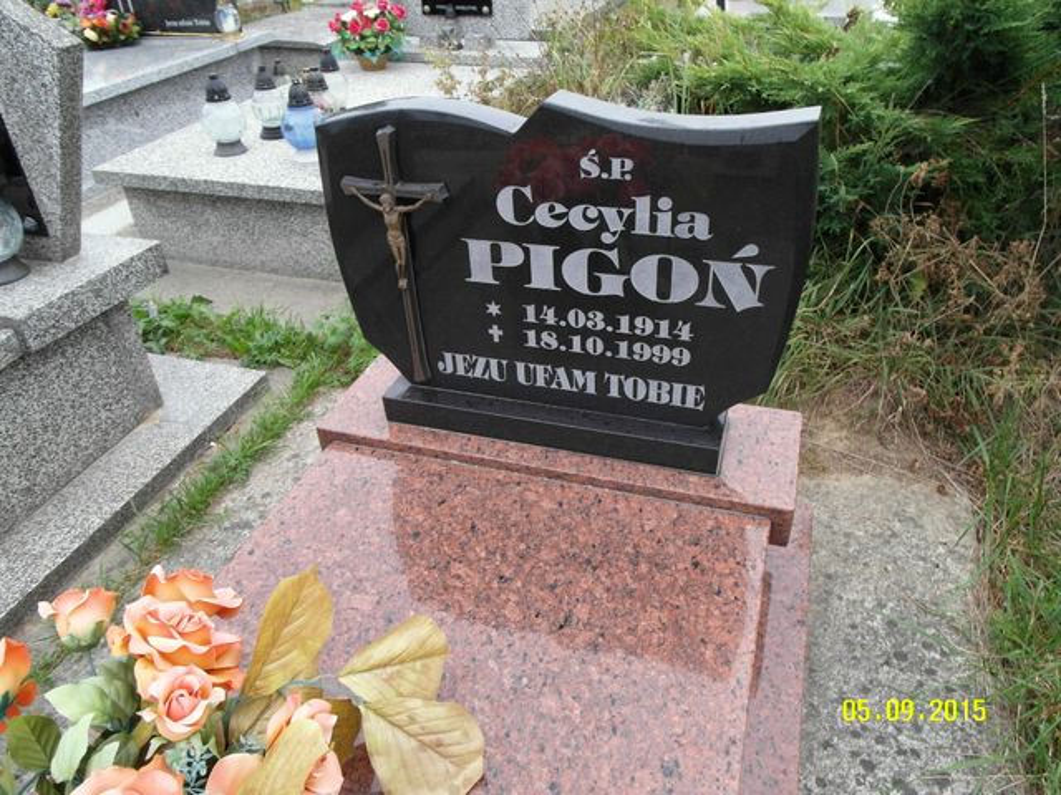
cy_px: 398
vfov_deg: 56.8
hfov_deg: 71.6
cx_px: 530
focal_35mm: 24
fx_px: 736
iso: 80
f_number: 3.4
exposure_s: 1/90
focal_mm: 5.2
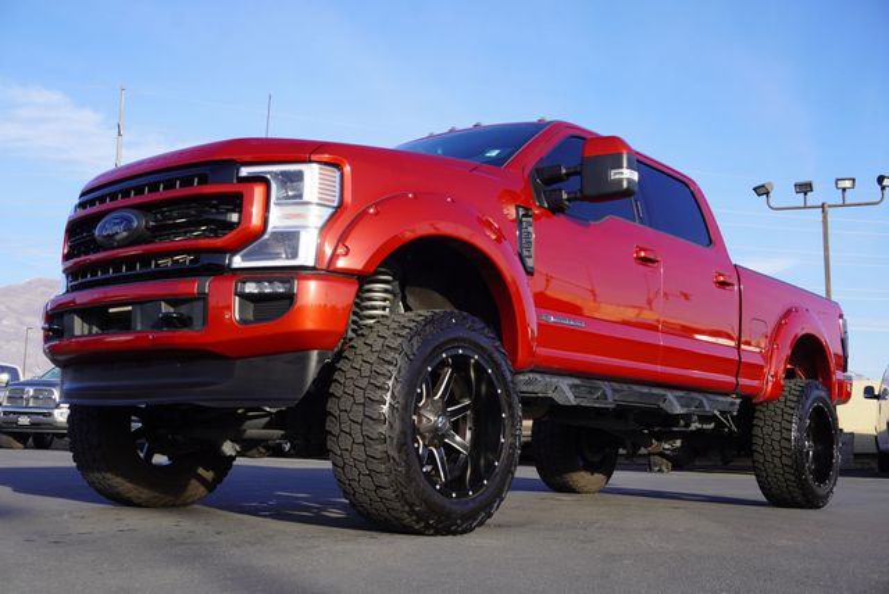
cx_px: 444
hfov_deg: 47.9
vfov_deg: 33.1
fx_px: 1001
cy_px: 297
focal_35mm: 40
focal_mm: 27
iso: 100
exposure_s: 1/125
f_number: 9
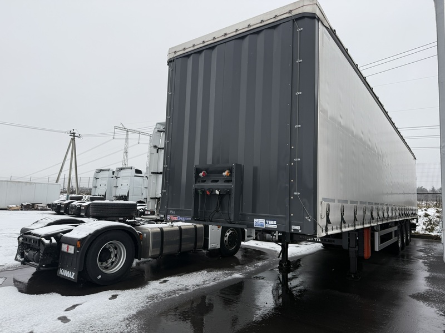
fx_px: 309
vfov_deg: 56.8
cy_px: 166
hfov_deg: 71.6
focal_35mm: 24
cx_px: 222
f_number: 1.78
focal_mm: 6.76
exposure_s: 1/567
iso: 80
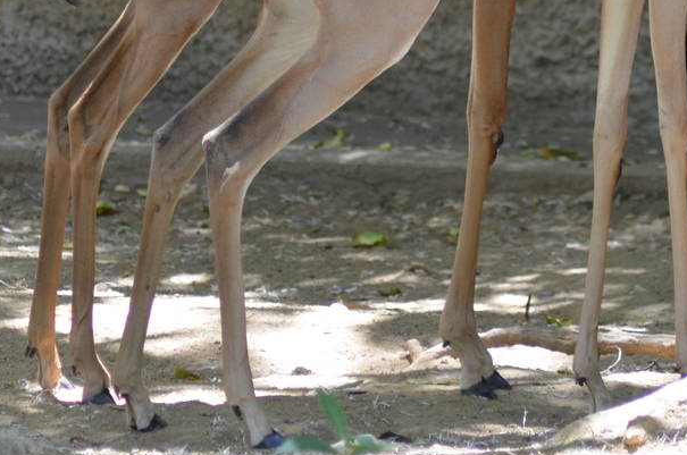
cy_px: -92
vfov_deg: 2.9
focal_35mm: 476
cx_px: 682
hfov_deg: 4.3
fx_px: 9067
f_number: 4.2
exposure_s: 1/250
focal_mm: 120
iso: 450
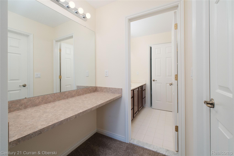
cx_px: 117
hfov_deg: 100.4
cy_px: 78
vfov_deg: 77.3
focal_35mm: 15
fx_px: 97
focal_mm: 10
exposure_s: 1/250
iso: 640
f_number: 6.4
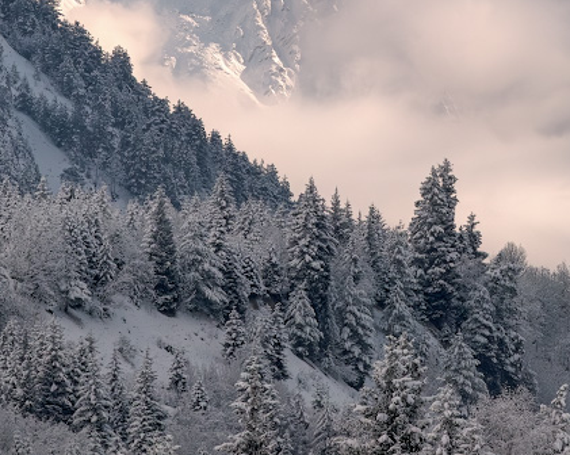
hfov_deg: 3.0
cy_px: 56
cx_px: 416
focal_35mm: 656
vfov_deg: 2.4
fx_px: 11056
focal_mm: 140
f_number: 11
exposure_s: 1/1250
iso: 500
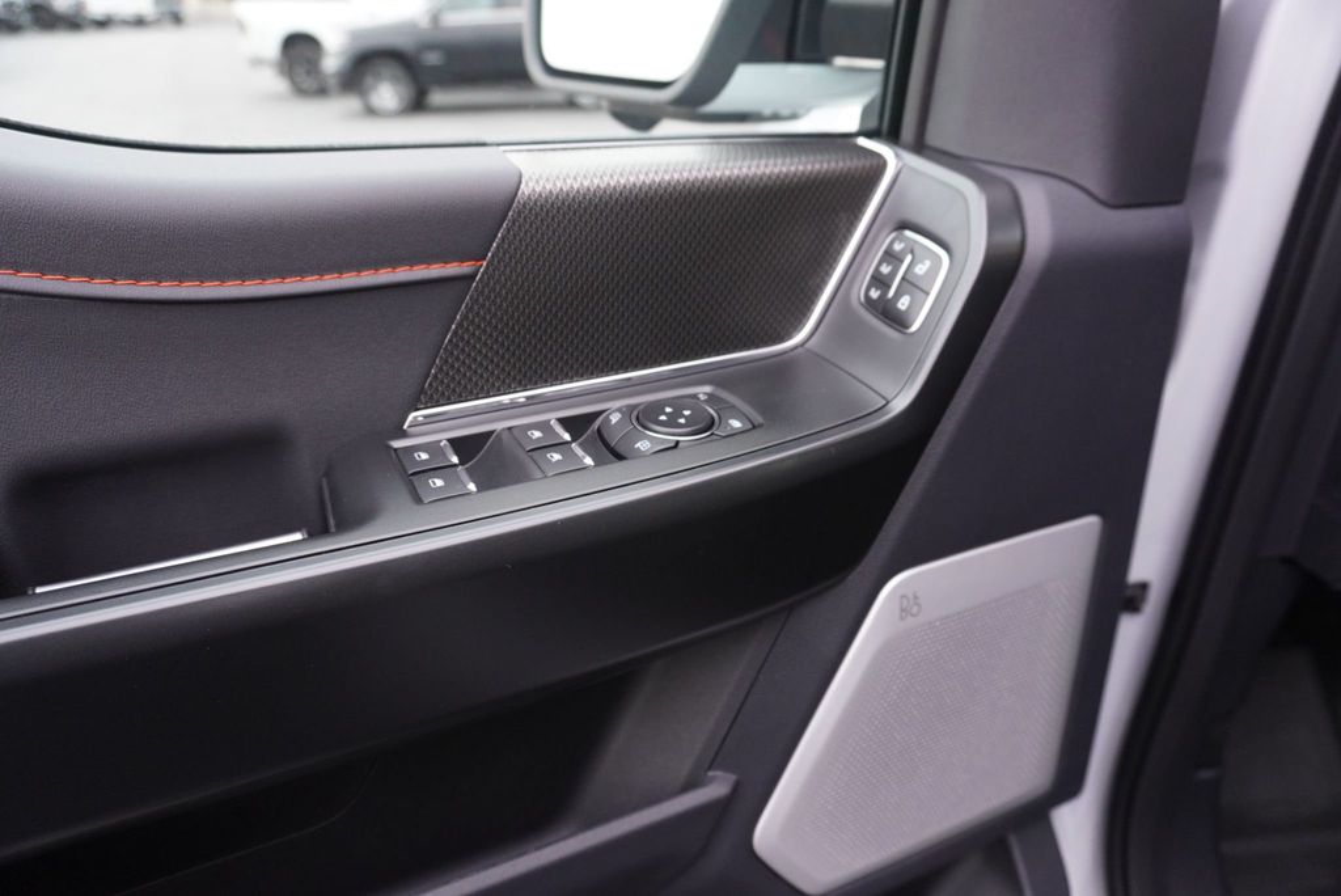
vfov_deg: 53.2
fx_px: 894
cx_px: 670
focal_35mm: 24
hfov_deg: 73.7
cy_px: 448
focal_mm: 16
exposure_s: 1/60
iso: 1600
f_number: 4
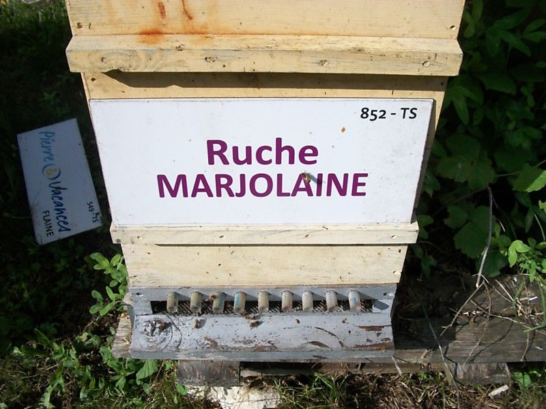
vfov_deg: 44.2
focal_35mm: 32
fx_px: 505
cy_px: 204
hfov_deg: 56.8
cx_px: 273
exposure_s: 1/500
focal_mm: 5.7
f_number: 5.5
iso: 80
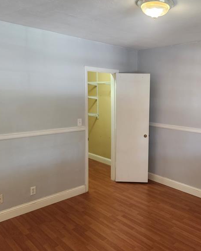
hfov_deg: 46.0
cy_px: 127
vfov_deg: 57.2
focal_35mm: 31
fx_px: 231
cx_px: 141
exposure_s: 1/120
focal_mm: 6.4
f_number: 1.8
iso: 640
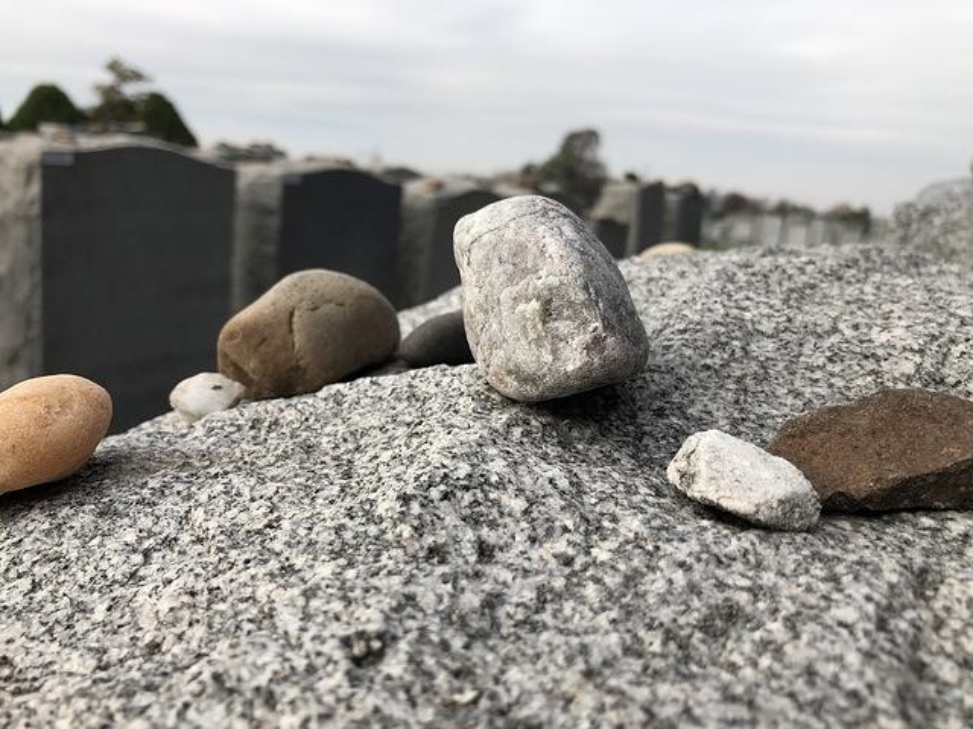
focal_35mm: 29
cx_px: 486
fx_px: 815
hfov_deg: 61.7
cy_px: 364
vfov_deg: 48.2
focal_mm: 3.99
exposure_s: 1/666
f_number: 1.8
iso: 20
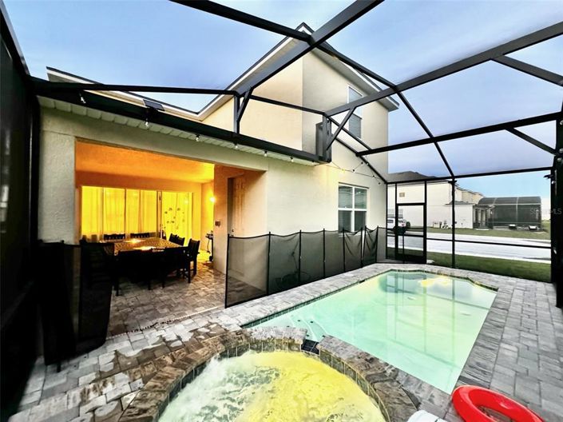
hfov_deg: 102.1
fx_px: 228
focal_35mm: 14
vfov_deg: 85.6
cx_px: 282
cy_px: 211
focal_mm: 2.22
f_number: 2.2
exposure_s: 1/60
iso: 1250
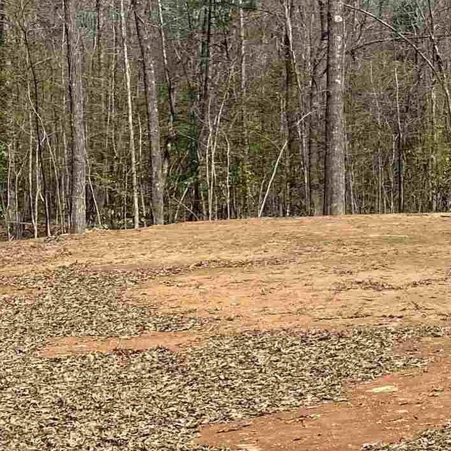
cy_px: 194
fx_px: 1474
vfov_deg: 17.4
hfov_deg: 15.4
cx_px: 771
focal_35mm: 100
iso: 32
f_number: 1.8
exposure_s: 1/2222
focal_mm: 4.25
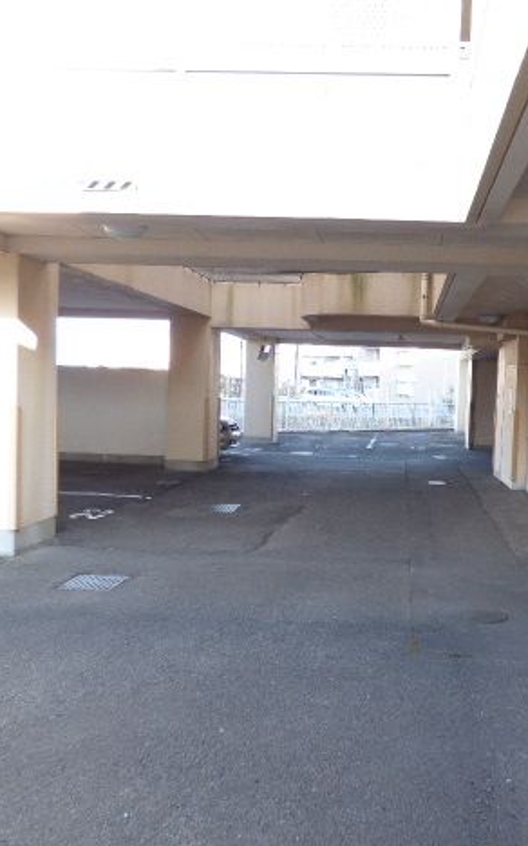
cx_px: 371
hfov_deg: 42.3
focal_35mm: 29
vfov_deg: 64.7
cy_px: 418
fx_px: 669
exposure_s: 1/80
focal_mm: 3.58
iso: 100
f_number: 2.8
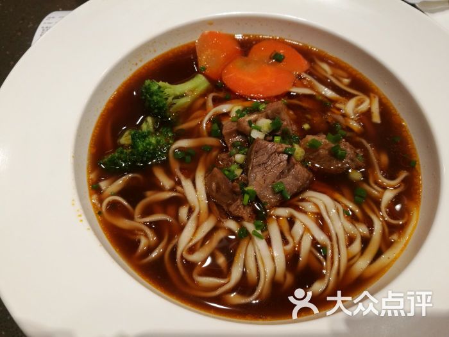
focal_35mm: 27
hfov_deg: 65.3
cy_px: 168
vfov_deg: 51.4
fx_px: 350
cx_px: 224
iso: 125
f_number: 2.2
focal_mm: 4.5
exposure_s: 1/50
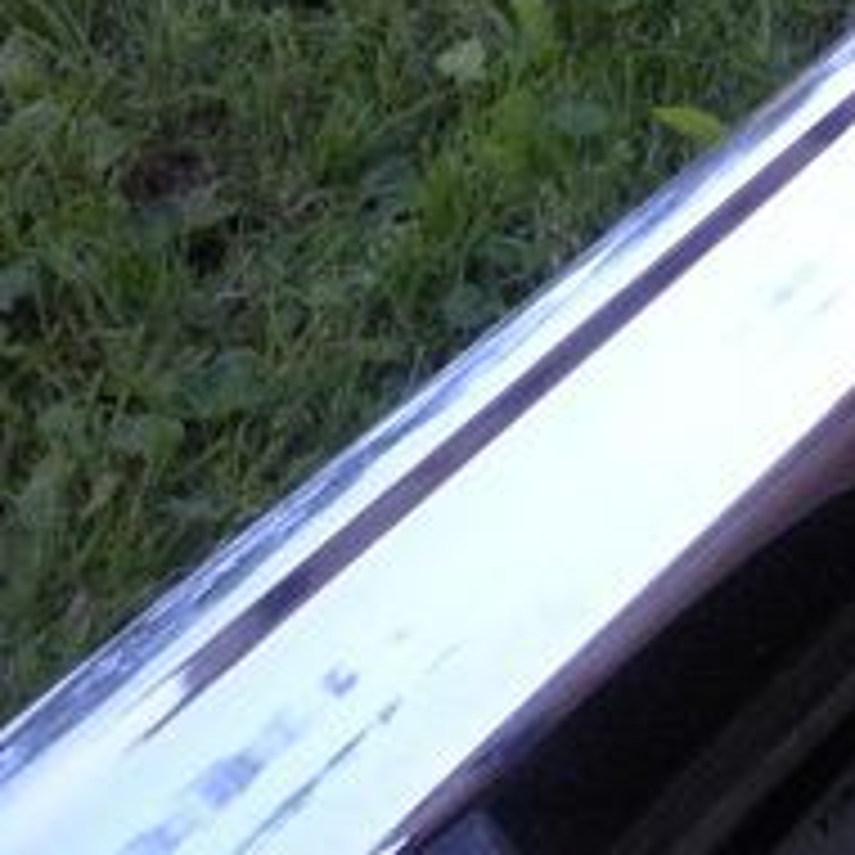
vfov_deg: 15.8
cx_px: 1296
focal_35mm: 107
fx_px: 2990
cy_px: -81
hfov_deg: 15.0
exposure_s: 1/266
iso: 400
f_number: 3.5
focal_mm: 6.3
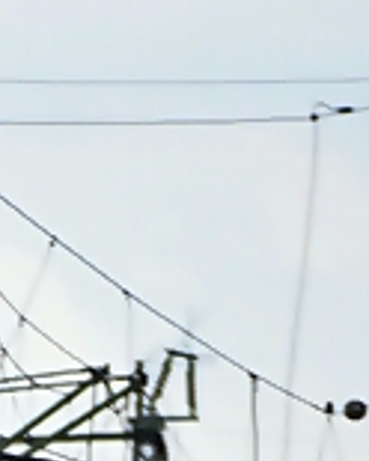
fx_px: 18989
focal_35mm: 1391
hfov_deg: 1.1
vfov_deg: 1.4
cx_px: -65
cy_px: 877
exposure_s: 1/1000
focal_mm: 150
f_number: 5.6
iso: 400
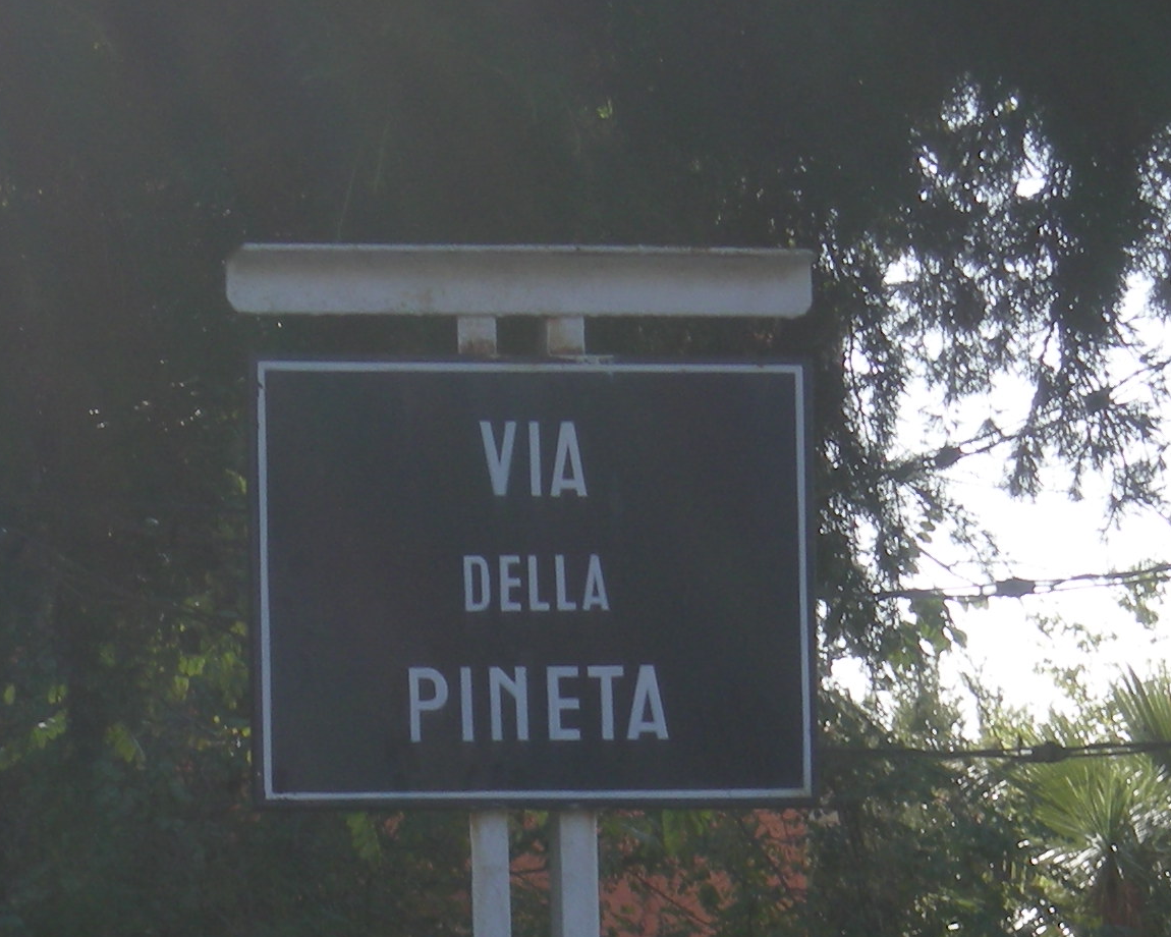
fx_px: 7590
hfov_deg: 8.8
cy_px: 862
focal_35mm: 219
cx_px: 661
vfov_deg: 7.0
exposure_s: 1/220
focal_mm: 13.7
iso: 50
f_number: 4.1
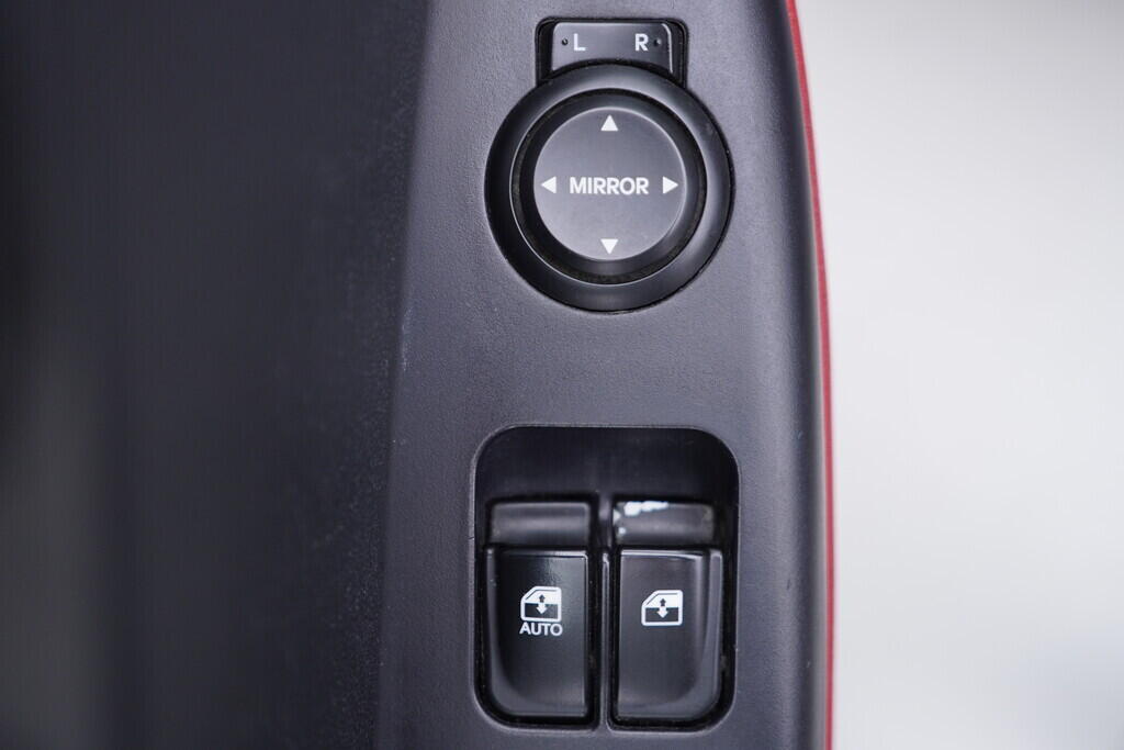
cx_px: 562
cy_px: 375
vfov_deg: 36.9
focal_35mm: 36
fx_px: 1124
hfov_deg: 53.1
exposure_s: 1/40
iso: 200
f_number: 2.8
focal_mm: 24
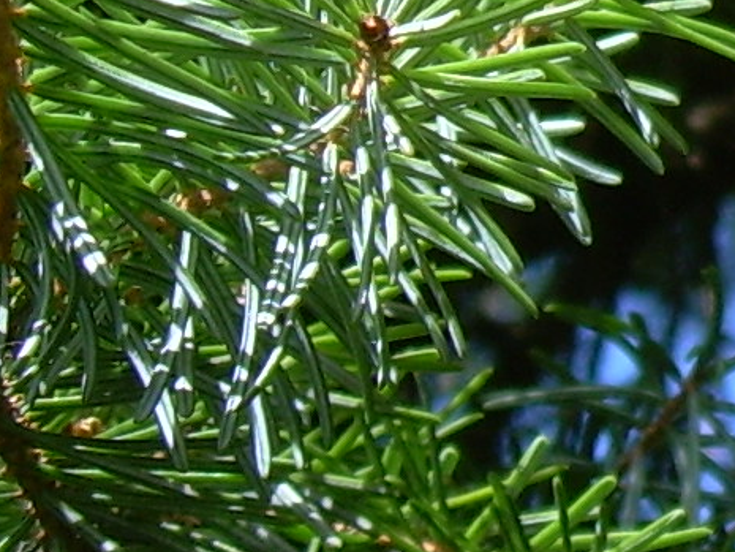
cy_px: -244
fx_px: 5501
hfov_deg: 7.3
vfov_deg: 5.7
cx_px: 1611
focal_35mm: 259
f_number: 3.2
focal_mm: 8.9
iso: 50
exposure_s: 1/354
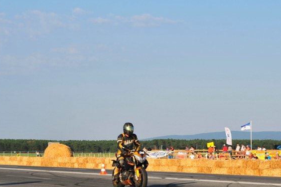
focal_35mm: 127
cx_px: 137
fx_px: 990
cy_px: 151
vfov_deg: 10.7
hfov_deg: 16.1
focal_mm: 70
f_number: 9
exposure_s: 1/320
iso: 200
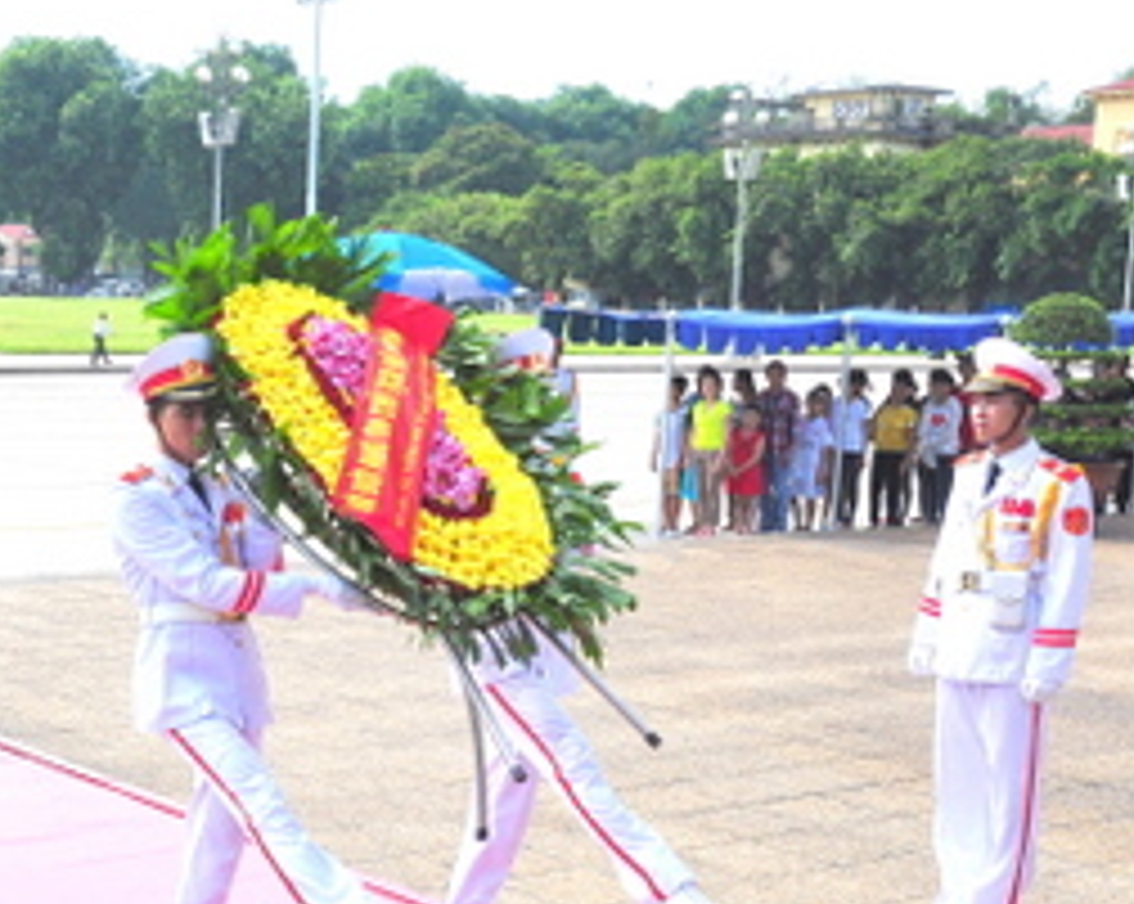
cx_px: 76
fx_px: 2246
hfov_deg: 27.2
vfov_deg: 22.7
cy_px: 540
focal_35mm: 67
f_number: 11
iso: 400
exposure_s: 1/500
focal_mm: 24
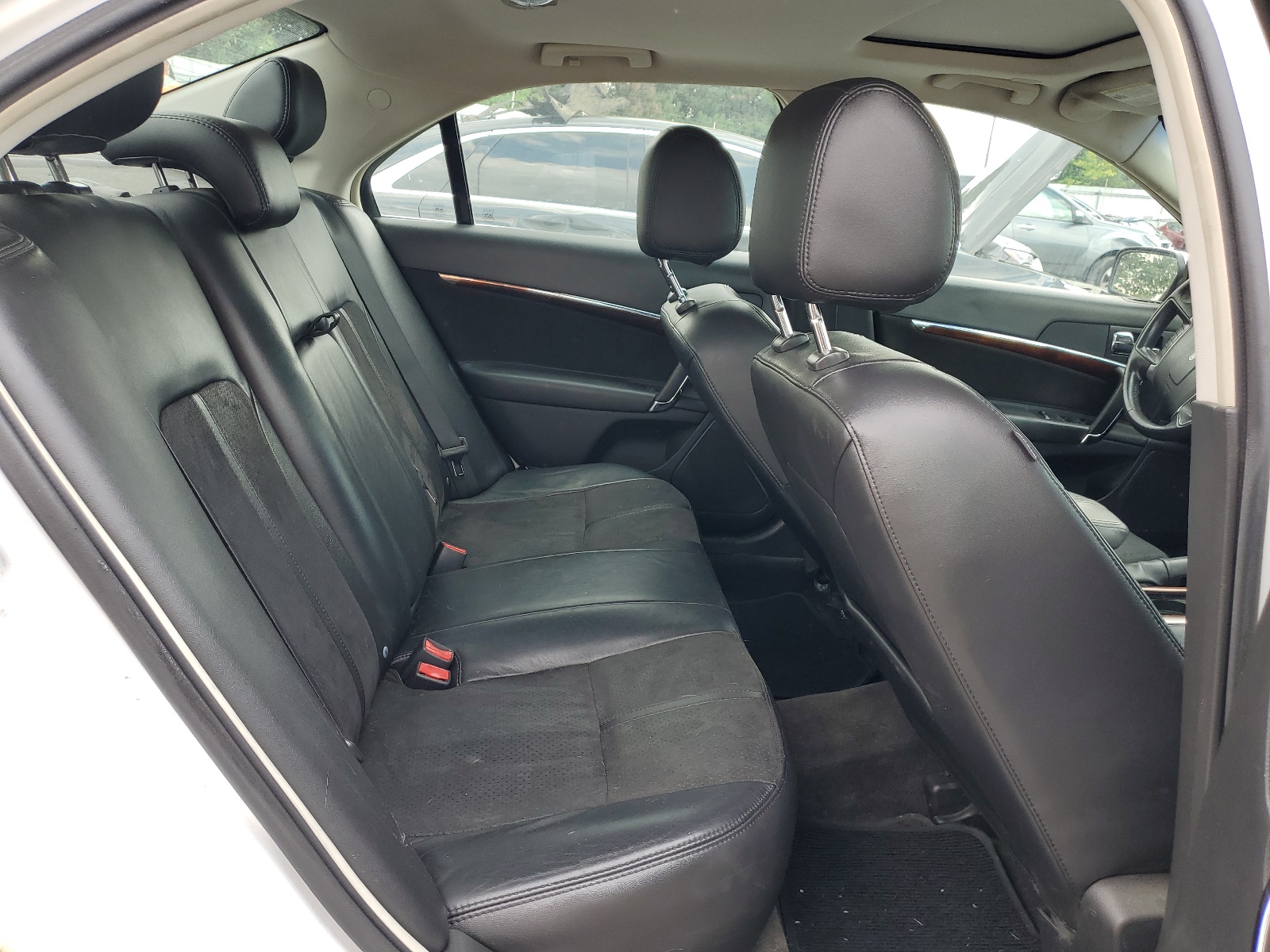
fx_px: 954
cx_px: 635
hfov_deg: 67.3
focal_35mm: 26
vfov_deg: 53.1
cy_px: 476
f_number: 1.5
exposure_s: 1/270
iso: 50
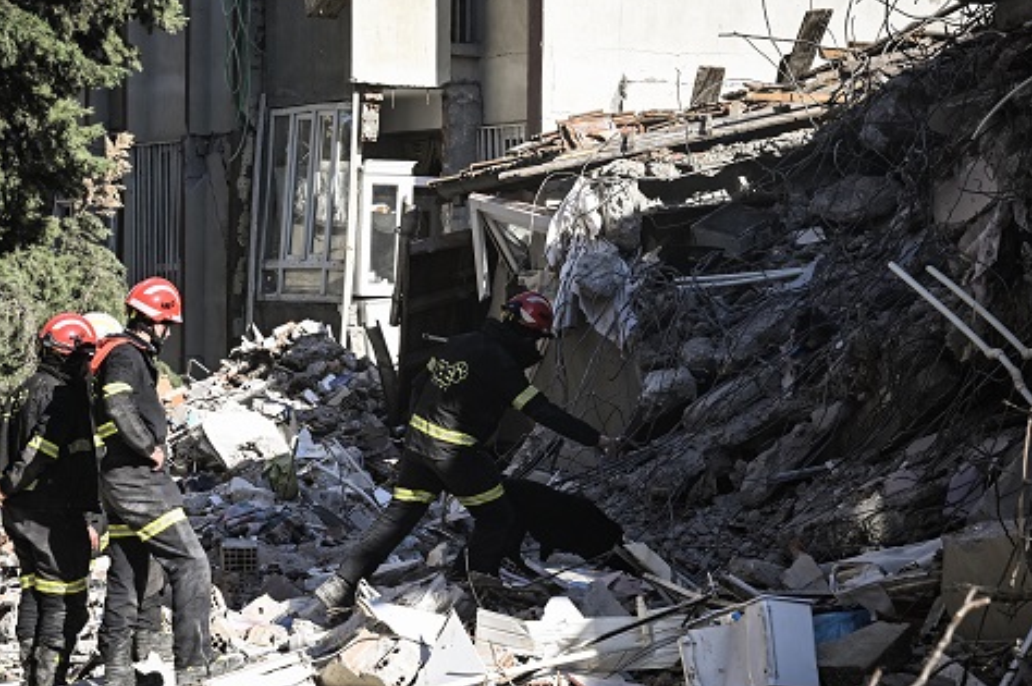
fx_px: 3809
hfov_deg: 15.4
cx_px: 457
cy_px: 371
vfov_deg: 10.3
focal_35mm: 133
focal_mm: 70
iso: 200
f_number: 7.1
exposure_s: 1/400
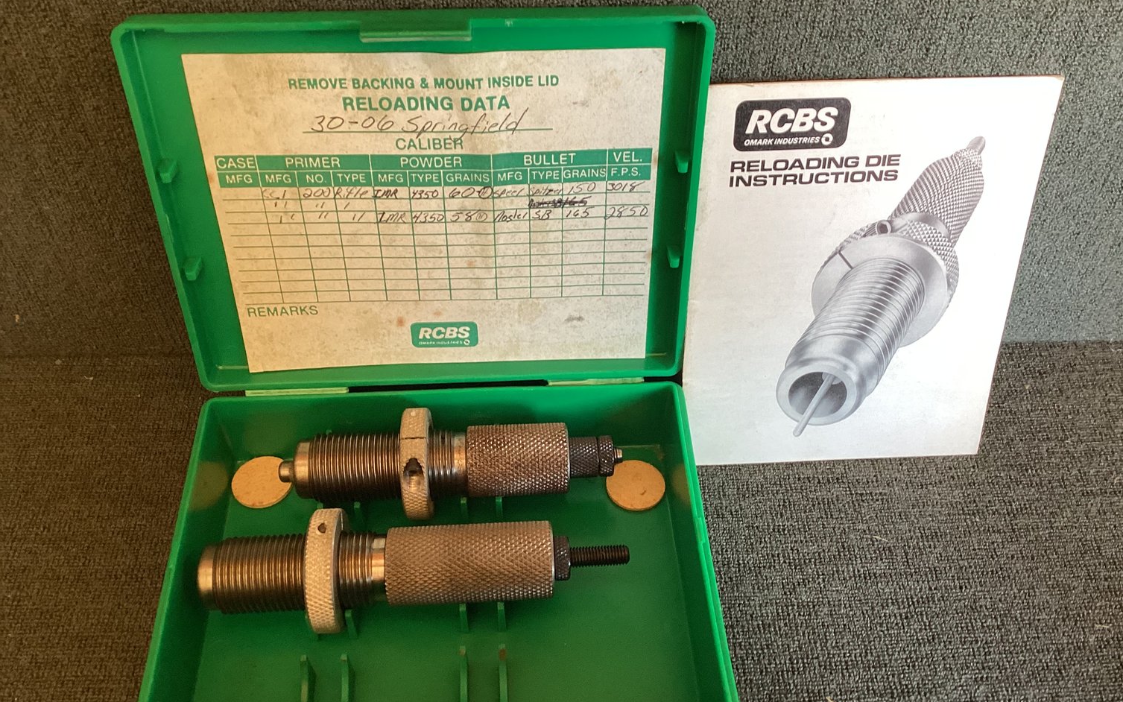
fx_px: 1010
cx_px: 562
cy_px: 369
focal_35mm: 33
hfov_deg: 58.1
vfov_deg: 38.3
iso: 80
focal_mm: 3.3
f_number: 2.4
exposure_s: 1/50
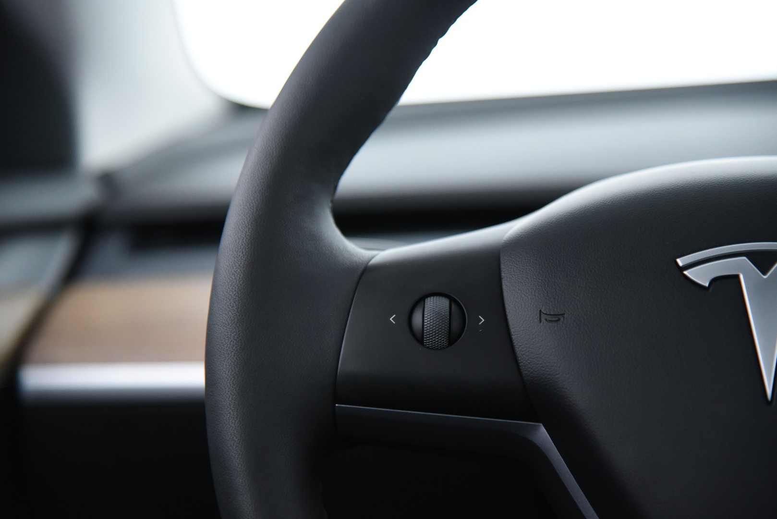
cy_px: 260
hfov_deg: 17.1
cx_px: 388
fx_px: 2591
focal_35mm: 120
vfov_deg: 11.4
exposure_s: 1/25
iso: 4000
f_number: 4
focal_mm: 120
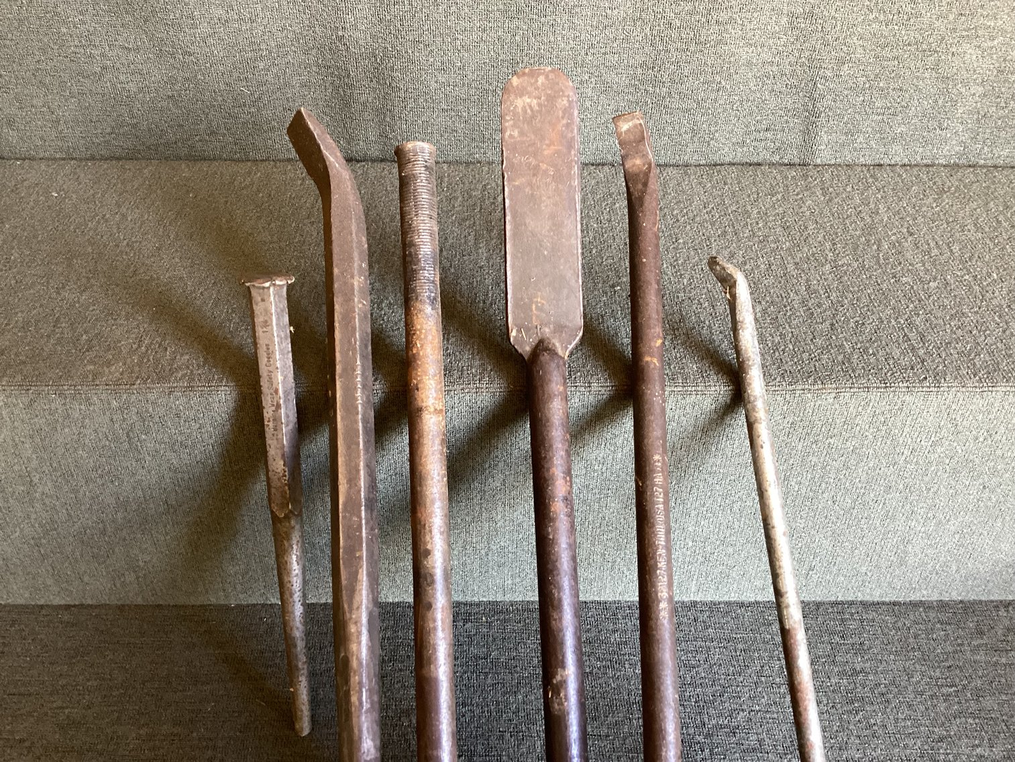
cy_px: 381
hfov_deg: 58.3
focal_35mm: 31
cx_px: 508
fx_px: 909
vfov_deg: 45.4
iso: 250
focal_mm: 3.3
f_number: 2.4
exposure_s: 1/50
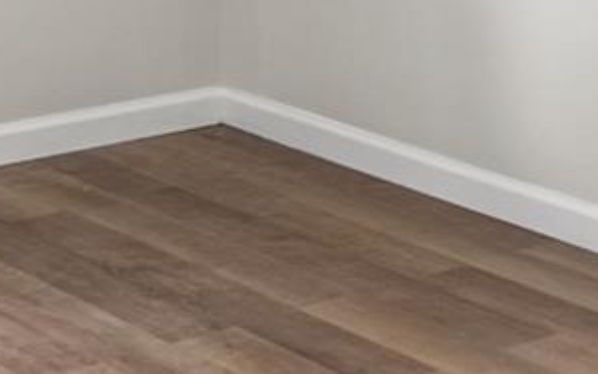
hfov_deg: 18.7
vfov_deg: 11.4
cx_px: -155
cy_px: -351
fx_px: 1695
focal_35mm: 104
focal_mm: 10
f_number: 8
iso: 250
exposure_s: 1/640
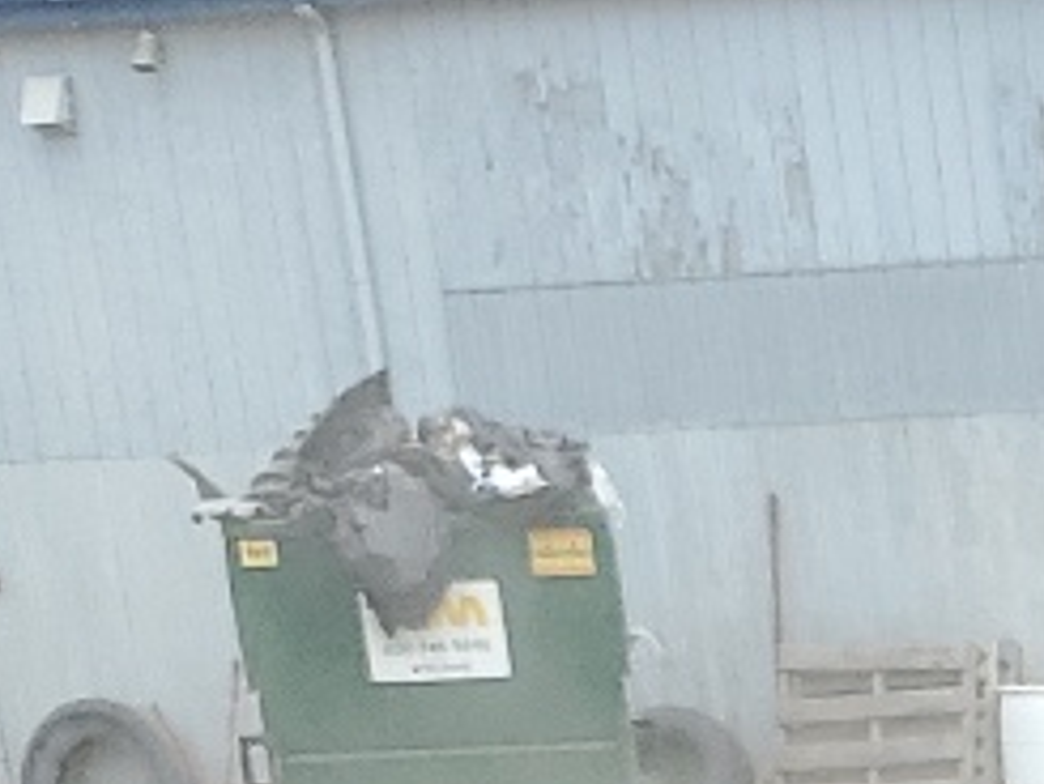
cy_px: 2450
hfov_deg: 10.0
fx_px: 5130
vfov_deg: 7.5
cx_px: 2599
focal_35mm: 170
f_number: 1.5
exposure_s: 1/1111
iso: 50
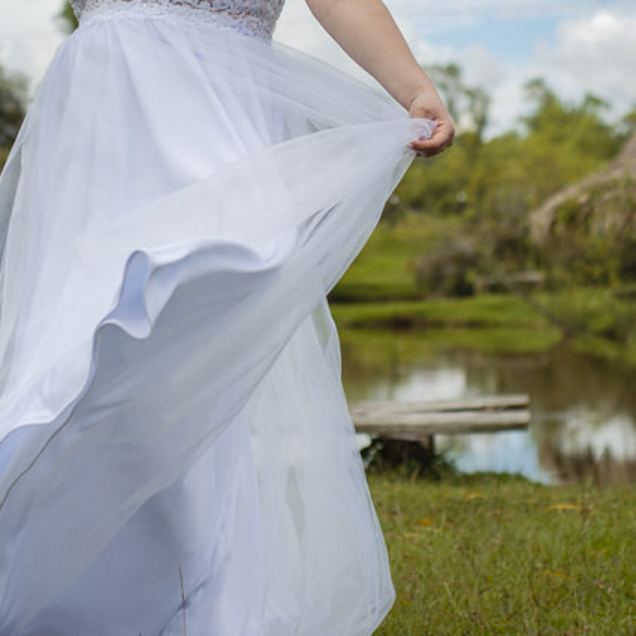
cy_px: 134
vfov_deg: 14.5
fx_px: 2494
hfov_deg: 14.5
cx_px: 217
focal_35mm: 120
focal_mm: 50
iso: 100
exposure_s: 1/1250
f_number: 3.2
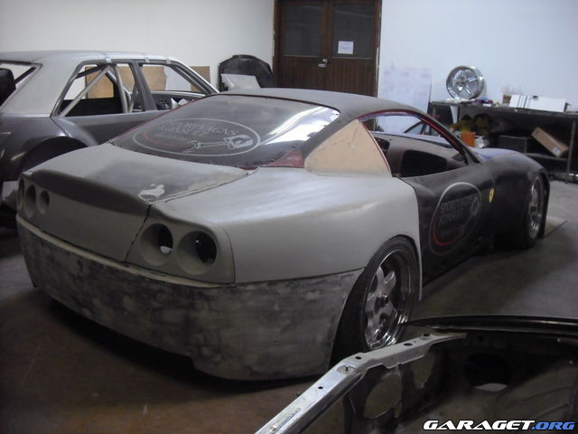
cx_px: 289
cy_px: 217
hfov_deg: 50.1
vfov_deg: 38.7
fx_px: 618
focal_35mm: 37
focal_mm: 6.2
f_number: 2.7
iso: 400
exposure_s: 1/60
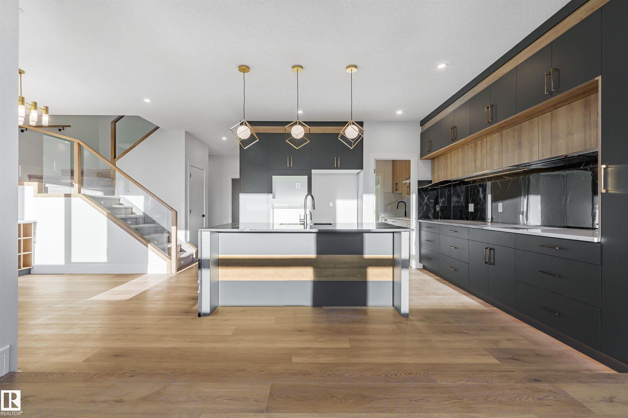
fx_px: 288
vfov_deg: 72.1
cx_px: 314
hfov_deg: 95.0
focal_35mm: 16
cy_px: 209
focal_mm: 11
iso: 200
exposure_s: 1/20
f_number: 11
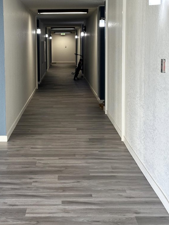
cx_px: 59
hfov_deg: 22.5
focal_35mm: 65
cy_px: 84
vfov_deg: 29.7
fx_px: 423
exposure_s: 1/120
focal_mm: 6.86
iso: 125
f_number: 1.78
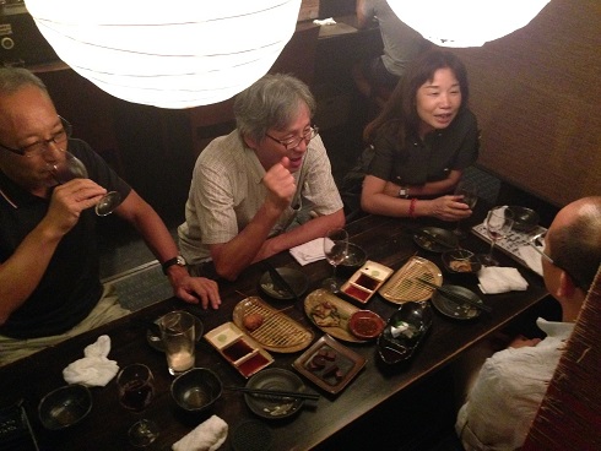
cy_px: 226
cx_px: 300
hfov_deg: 55.3
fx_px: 573
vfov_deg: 43.0
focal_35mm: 33
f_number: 2.4
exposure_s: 1/15
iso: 800
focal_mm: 4.12
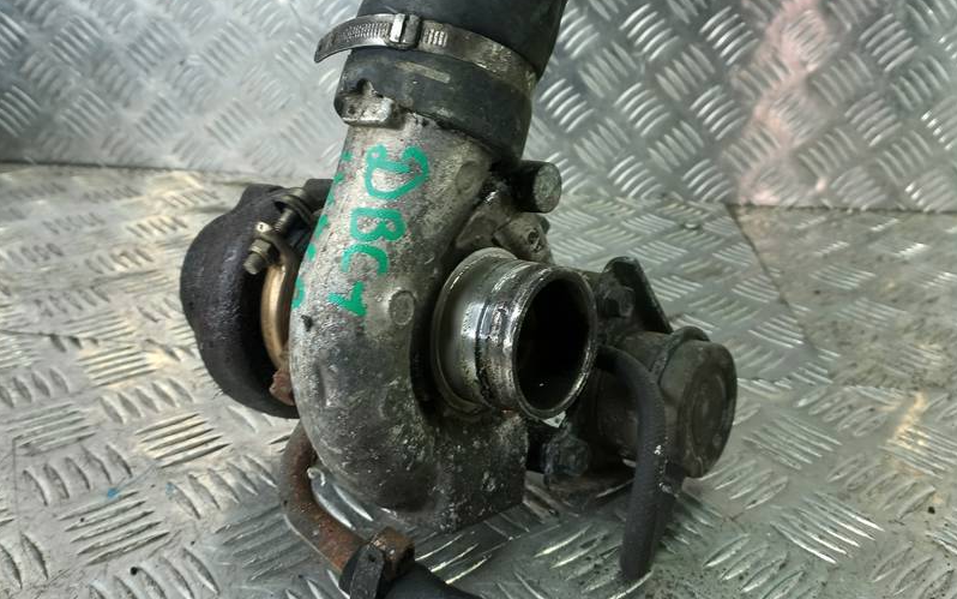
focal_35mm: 34
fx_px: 887
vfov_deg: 37.3
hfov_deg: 56.6
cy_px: 292
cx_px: 511
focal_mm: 4.6
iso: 40
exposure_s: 1/50
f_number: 1.8
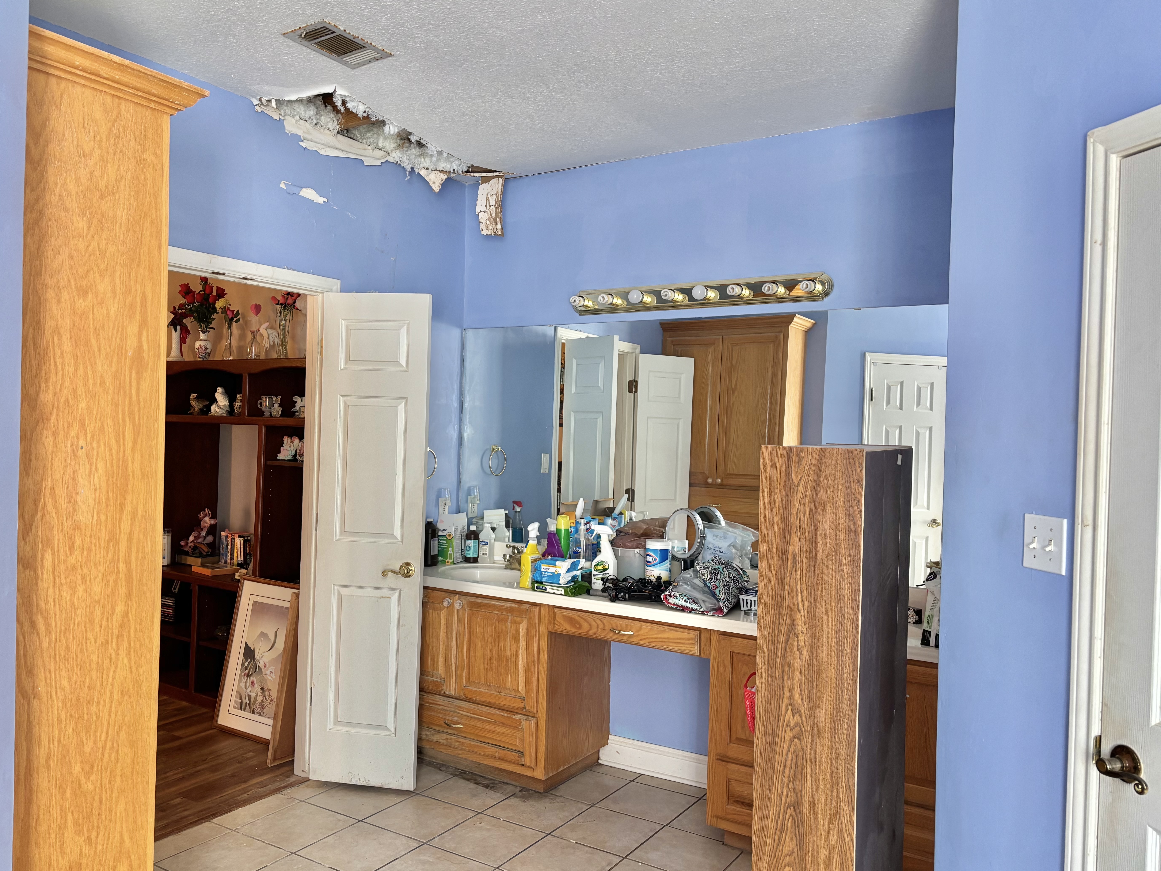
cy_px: 440
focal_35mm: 27
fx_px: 906
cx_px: 559
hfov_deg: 65.3
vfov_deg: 51.4
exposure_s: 1/60
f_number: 1.6
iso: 160
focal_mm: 5.96
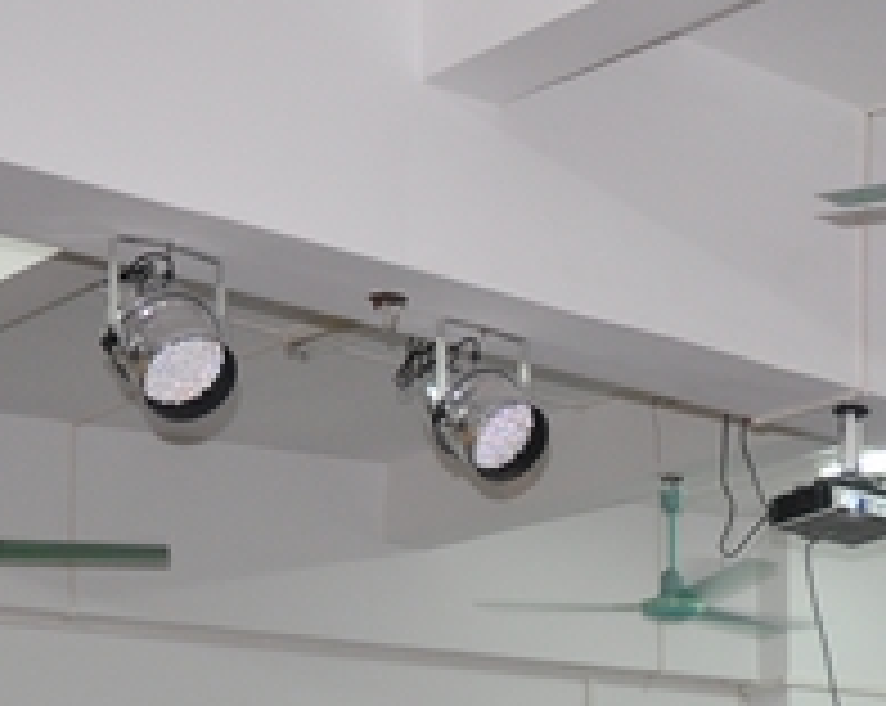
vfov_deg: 15.8
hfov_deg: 20.7
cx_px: 841
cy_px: 1012
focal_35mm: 90
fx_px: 2356
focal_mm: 18
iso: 640
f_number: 4
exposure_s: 1/60
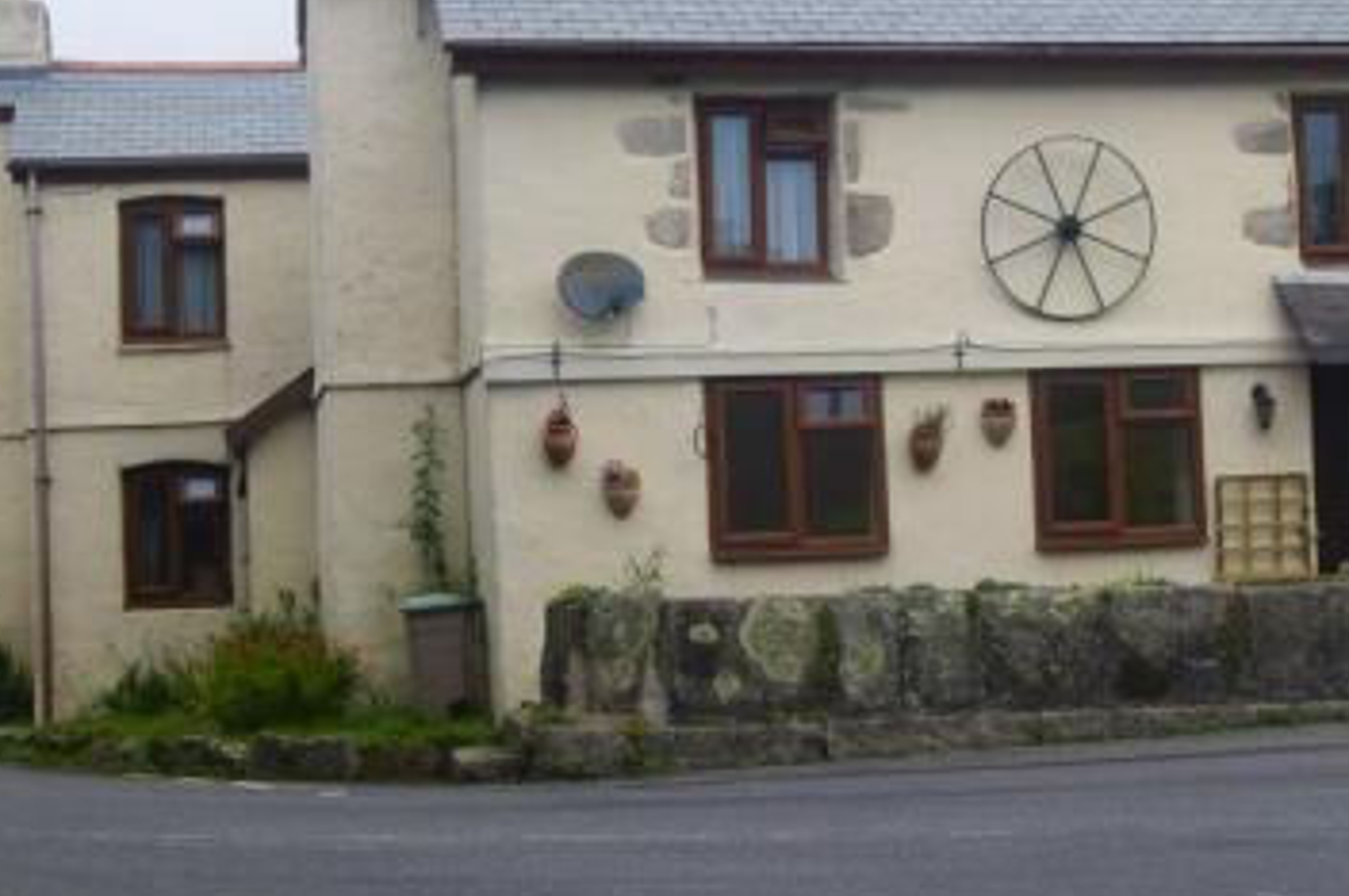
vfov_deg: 20.9
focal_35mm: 65
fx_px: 2433
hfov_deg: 31.0
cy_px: 362
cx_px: 697
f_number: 10
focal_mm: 32
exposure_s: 1/200
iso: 400
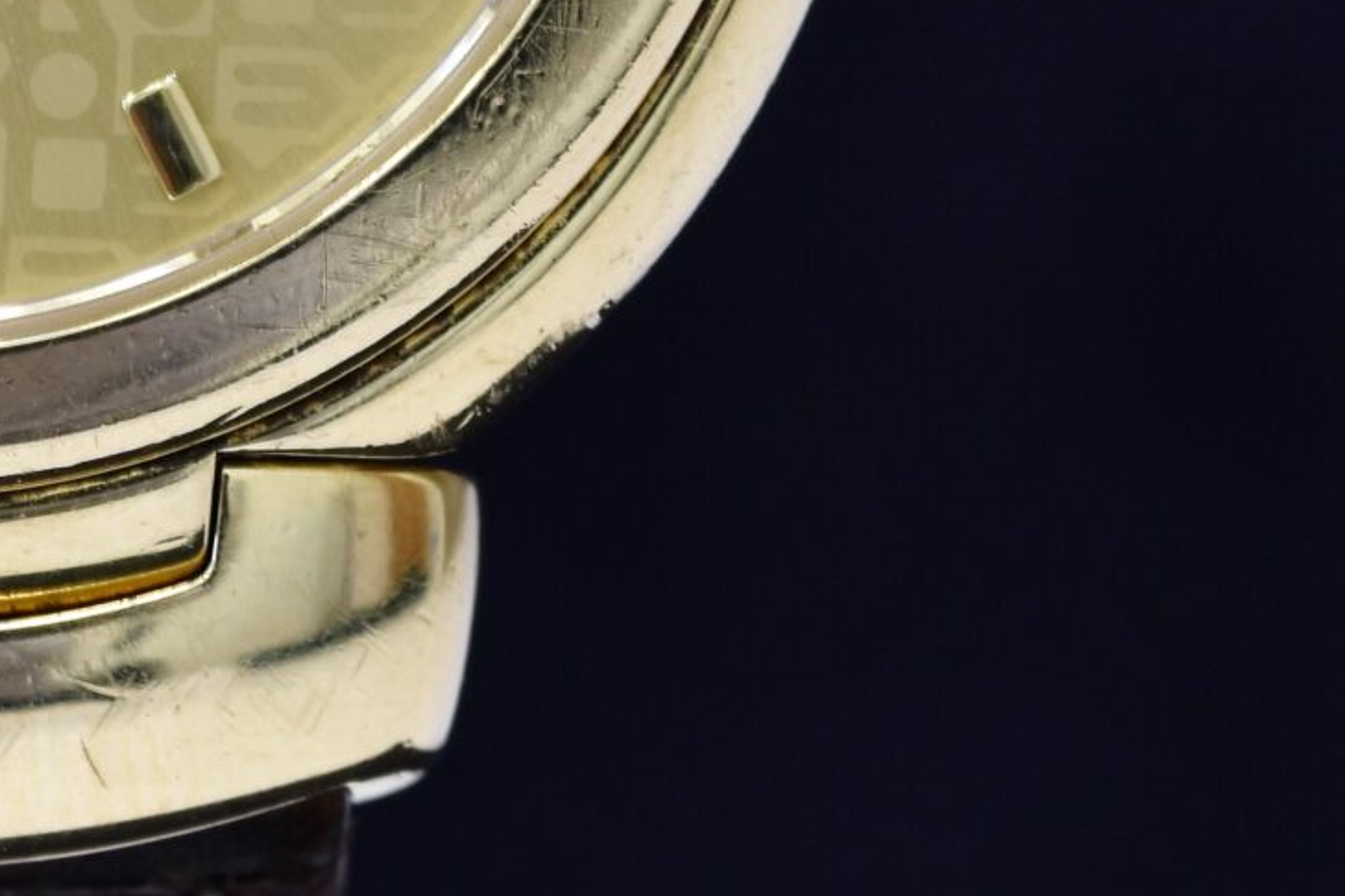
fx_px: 17741
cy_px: -367
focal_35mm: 475
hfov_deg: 4.3
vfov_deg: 2.9
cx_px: -292
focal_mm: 90
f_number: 8
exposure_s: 1/6
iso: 100
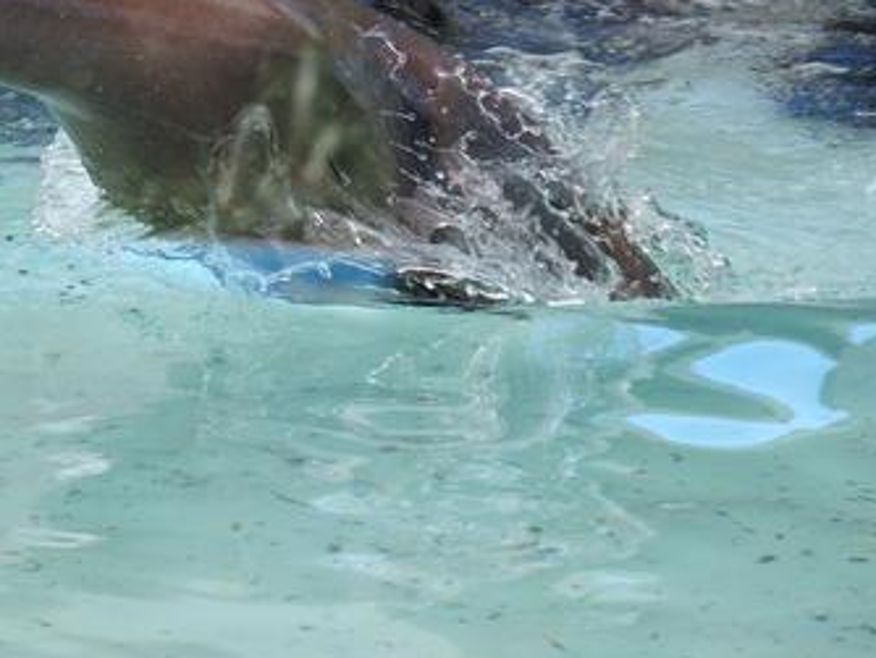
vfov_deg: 5.0
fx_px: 7496
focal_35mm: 296
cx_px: 294
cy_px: 336
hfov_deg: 6.7
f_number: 2.8
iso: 100
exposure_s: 1/400
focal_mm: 46.7
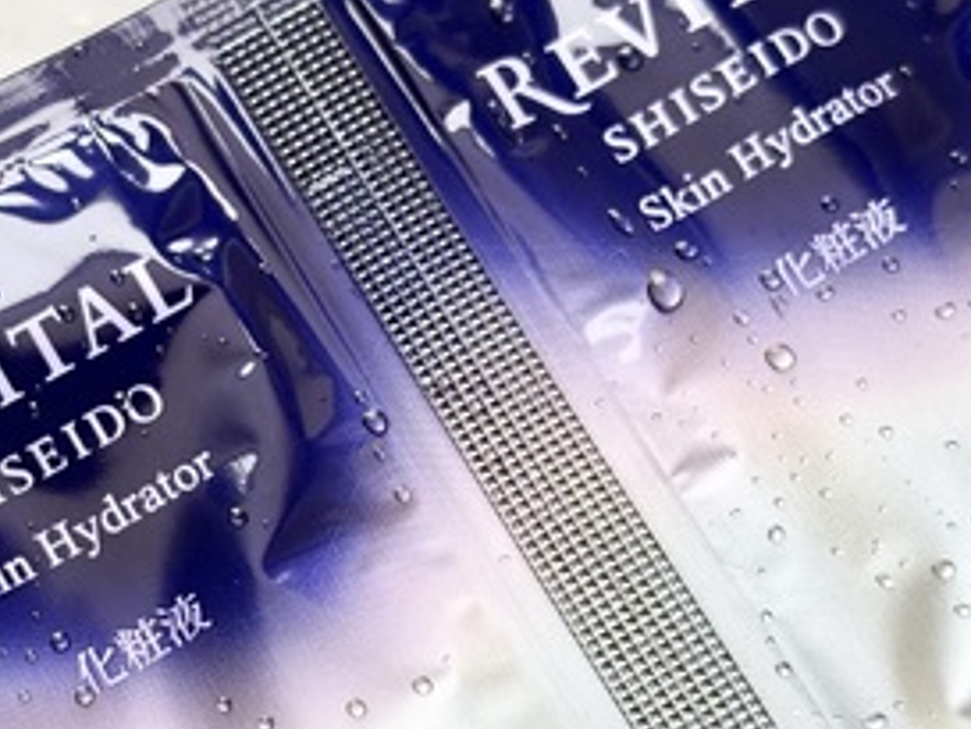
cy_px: 434
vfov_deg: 20.7
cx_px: 379
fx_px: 1992
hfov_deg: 27.3
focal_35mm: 71
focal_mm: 5.96
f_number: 1.6
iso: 50
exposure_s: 1/66
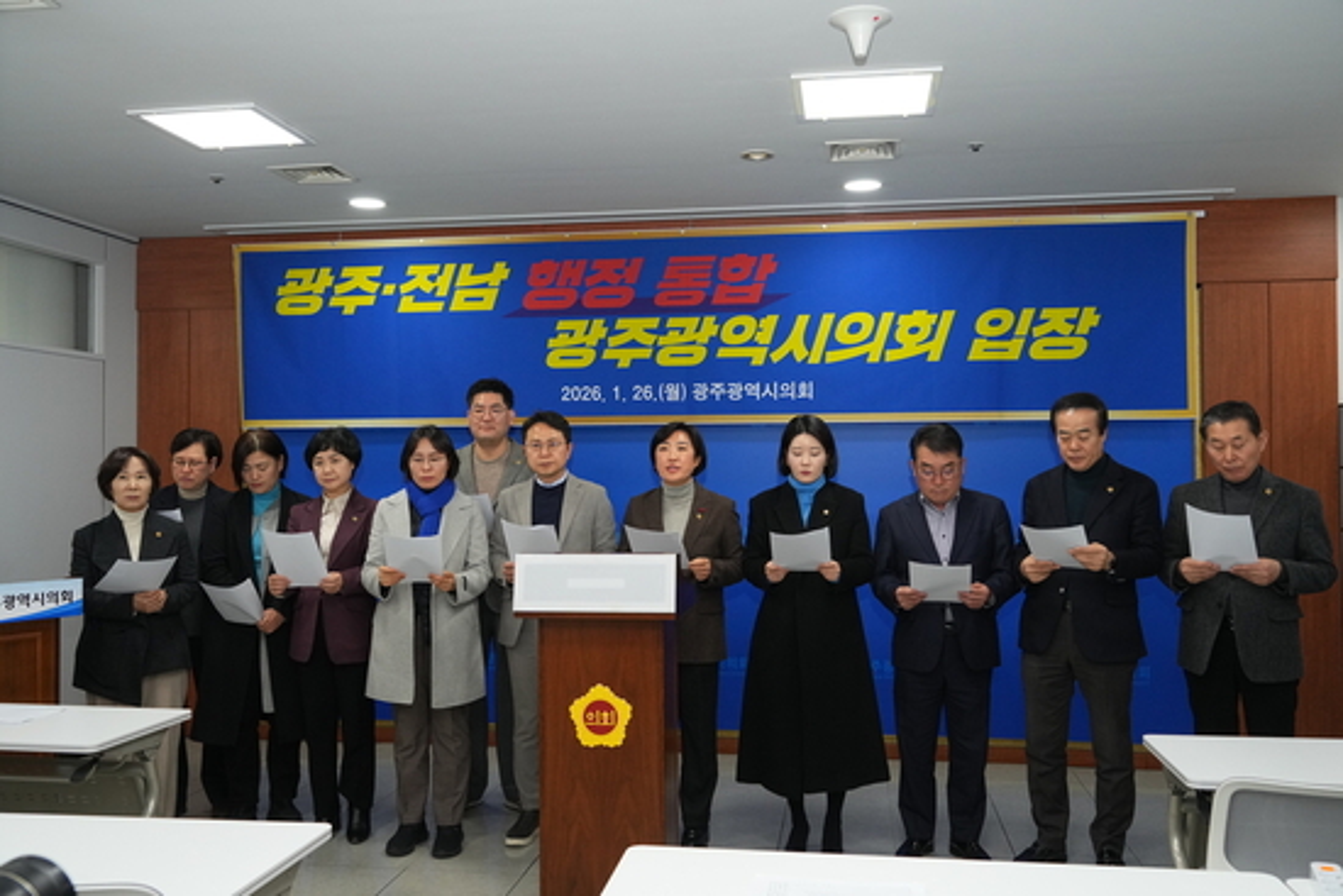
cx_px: 672
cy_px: 448
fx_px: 1194
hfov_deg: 58.7
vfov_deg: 41.1
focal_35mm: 32
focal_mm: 32
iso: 2500
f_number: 6.3
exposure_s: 1/125
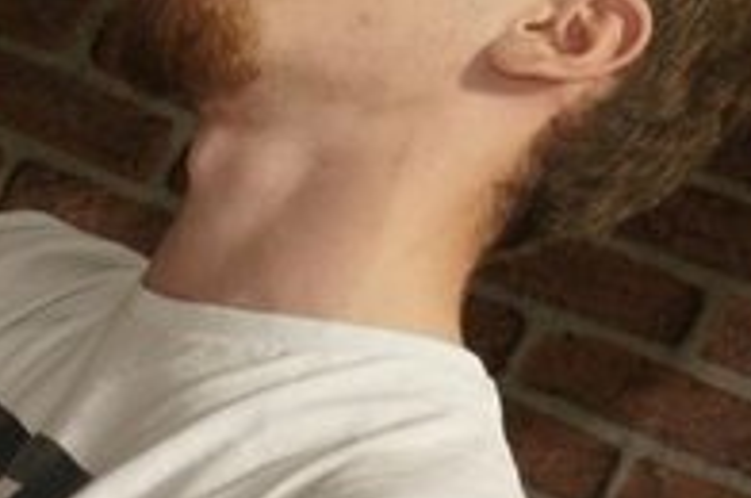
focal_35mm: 348
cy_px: 80
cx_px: -211
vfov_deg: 3.9
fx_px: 7248
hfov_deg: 5.9
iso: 400
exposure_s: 1/160
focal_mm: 70
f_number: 16
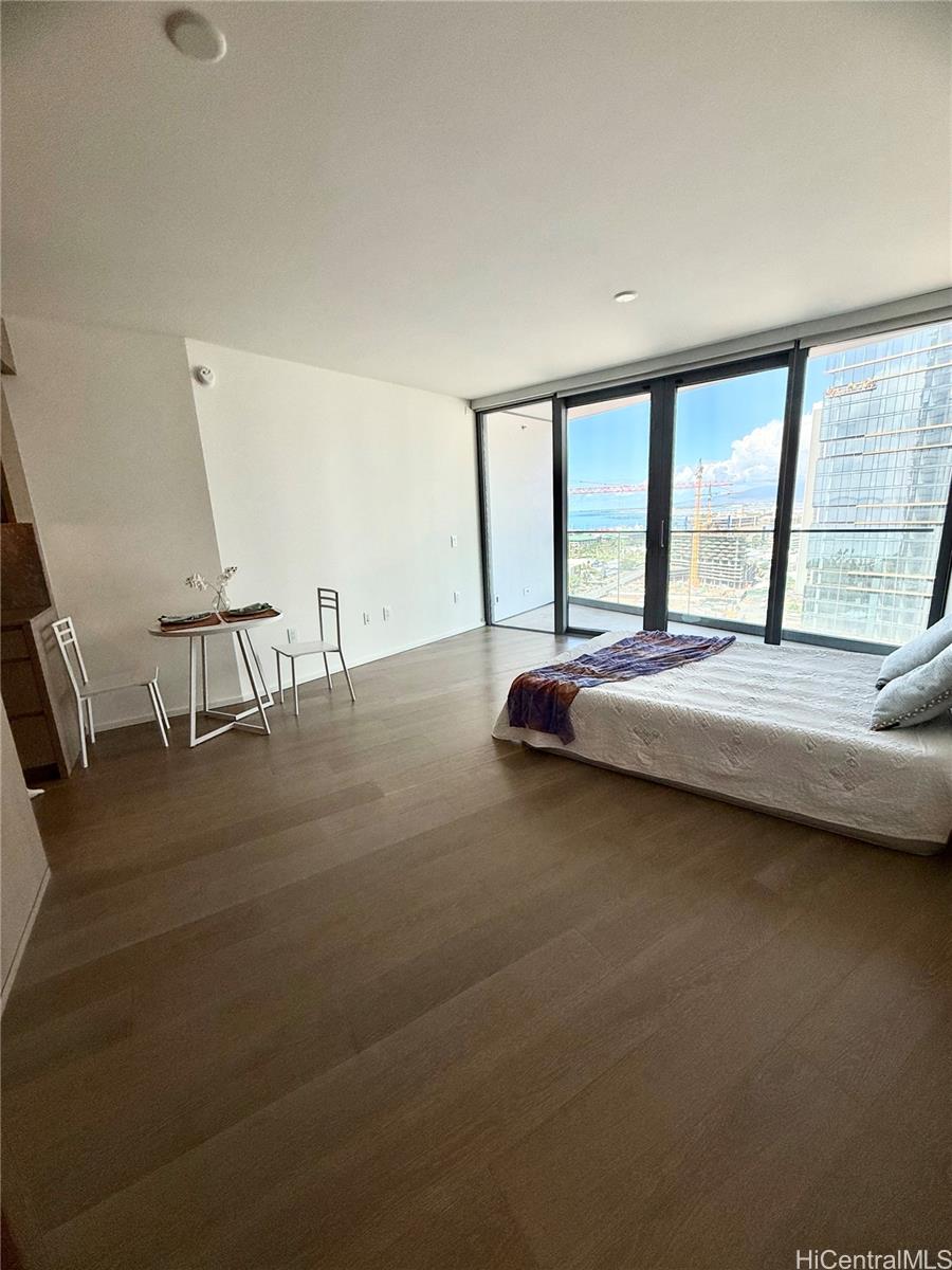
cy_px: 635
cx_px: 476
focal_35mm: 14
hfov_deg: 85.7
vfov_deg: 102.1
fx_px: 513
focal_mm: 2.22
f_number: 2.2
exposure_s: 1/419
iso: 50
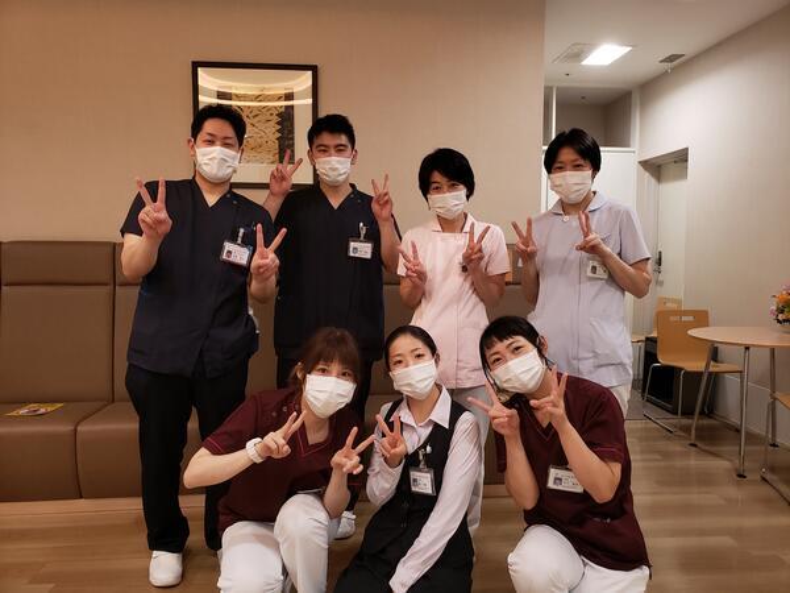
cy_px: 296
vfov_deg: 53.1
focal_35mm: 26
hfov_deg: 67.3
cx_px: 395
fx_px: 593
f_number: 2.4
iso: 200
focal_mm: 4.3
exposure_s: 1/50
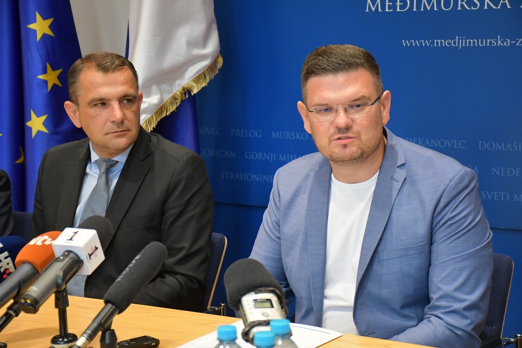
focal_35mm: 90
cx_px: 261
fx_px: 1305
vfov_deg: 15.2
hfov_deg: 22.6
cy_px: 174
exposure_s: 1/160
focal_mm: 60
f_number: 5
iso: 3200
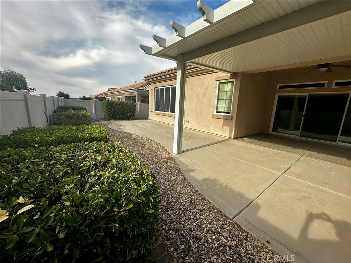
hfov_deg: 102.1
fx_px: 142
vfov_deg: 85.7
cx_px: 176
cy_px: 132
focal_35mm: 14
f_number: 2.2
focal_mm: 2.22
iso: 50
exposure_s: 1/1473
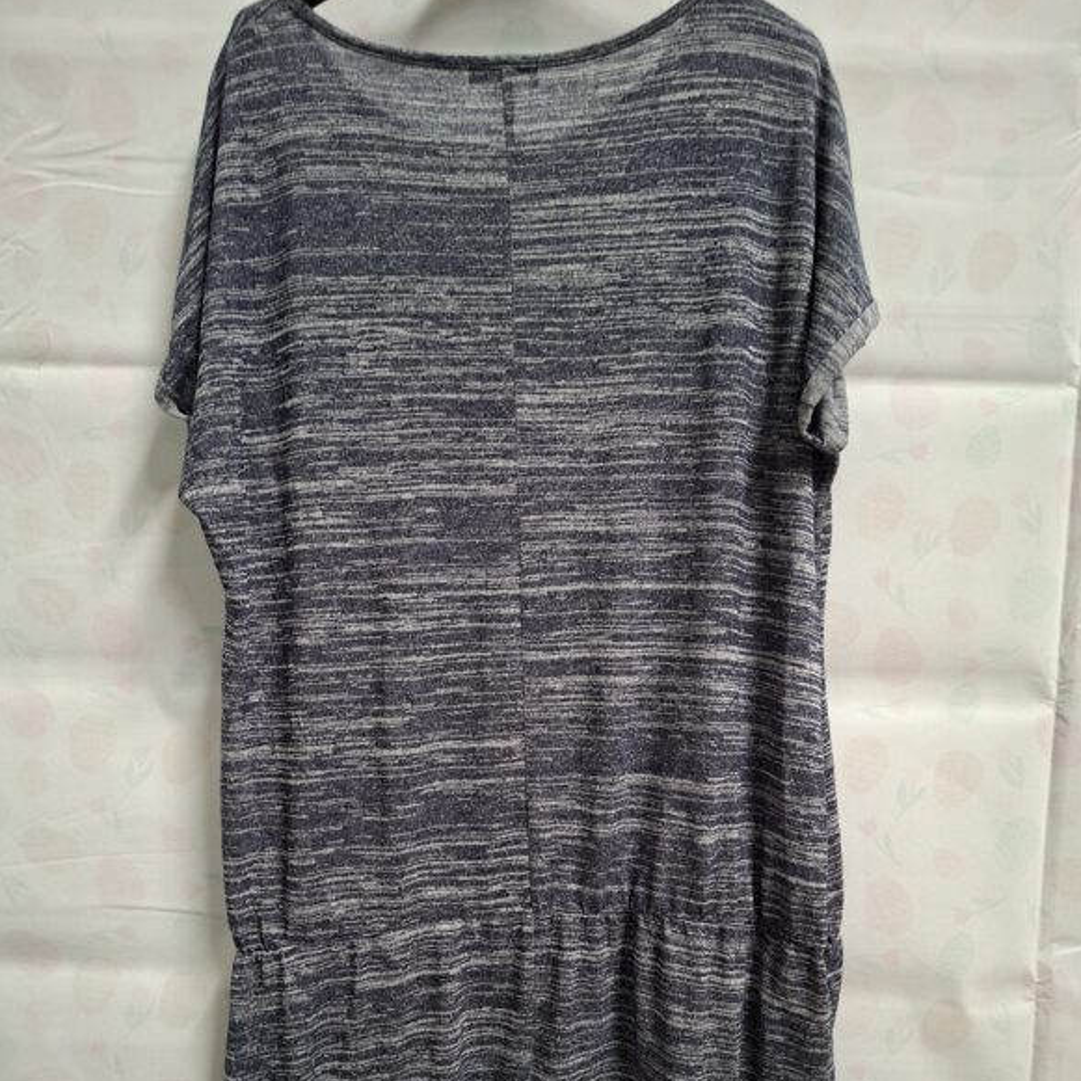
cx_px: 541
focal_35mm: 28
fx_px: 989
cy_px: 705
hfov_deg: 57.3
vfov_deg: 56.3
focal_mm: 5.54
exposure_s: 1/25
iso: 500
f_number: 1.8
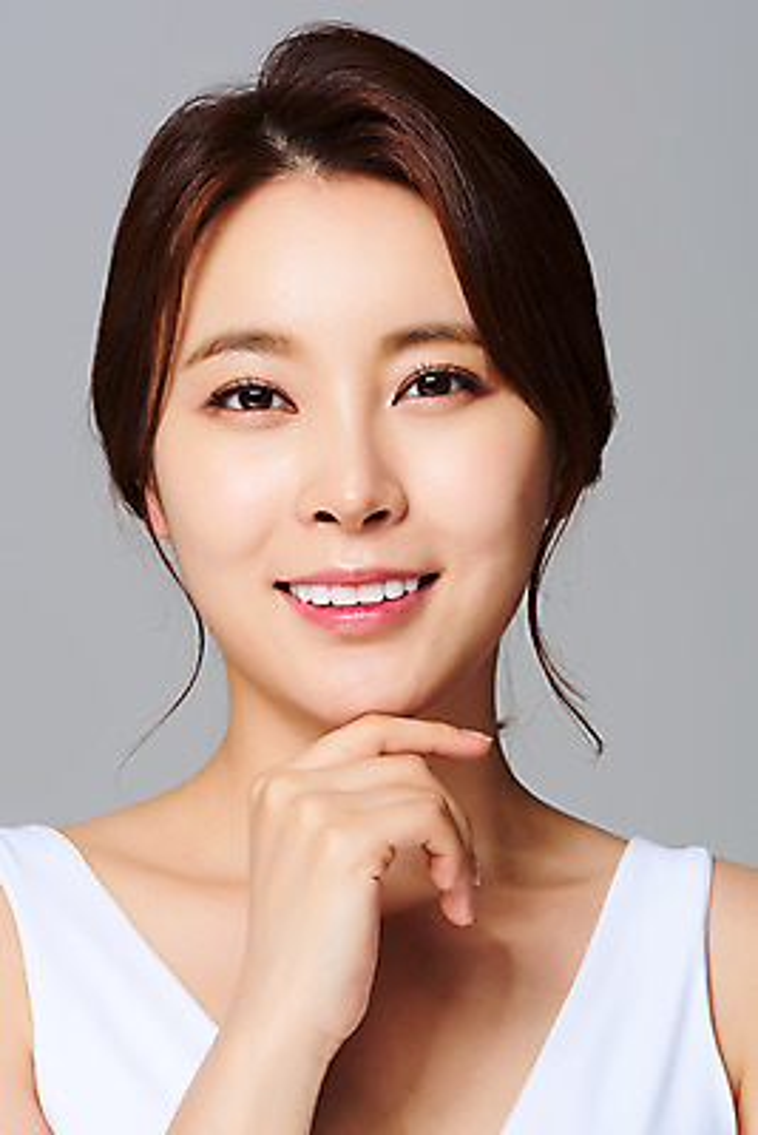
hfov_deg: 13.1
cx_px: 379
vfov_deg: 19.4
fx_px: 3313
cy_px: 568
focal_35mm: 105
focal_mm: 105
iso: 64
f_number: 16
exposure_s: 1/125
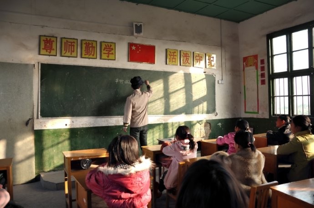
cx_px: 157
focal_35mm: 27
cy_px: 104
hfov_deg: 67.5
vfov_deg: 47.8
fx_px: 235
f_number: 3.5
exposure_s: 1/60
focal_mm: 18
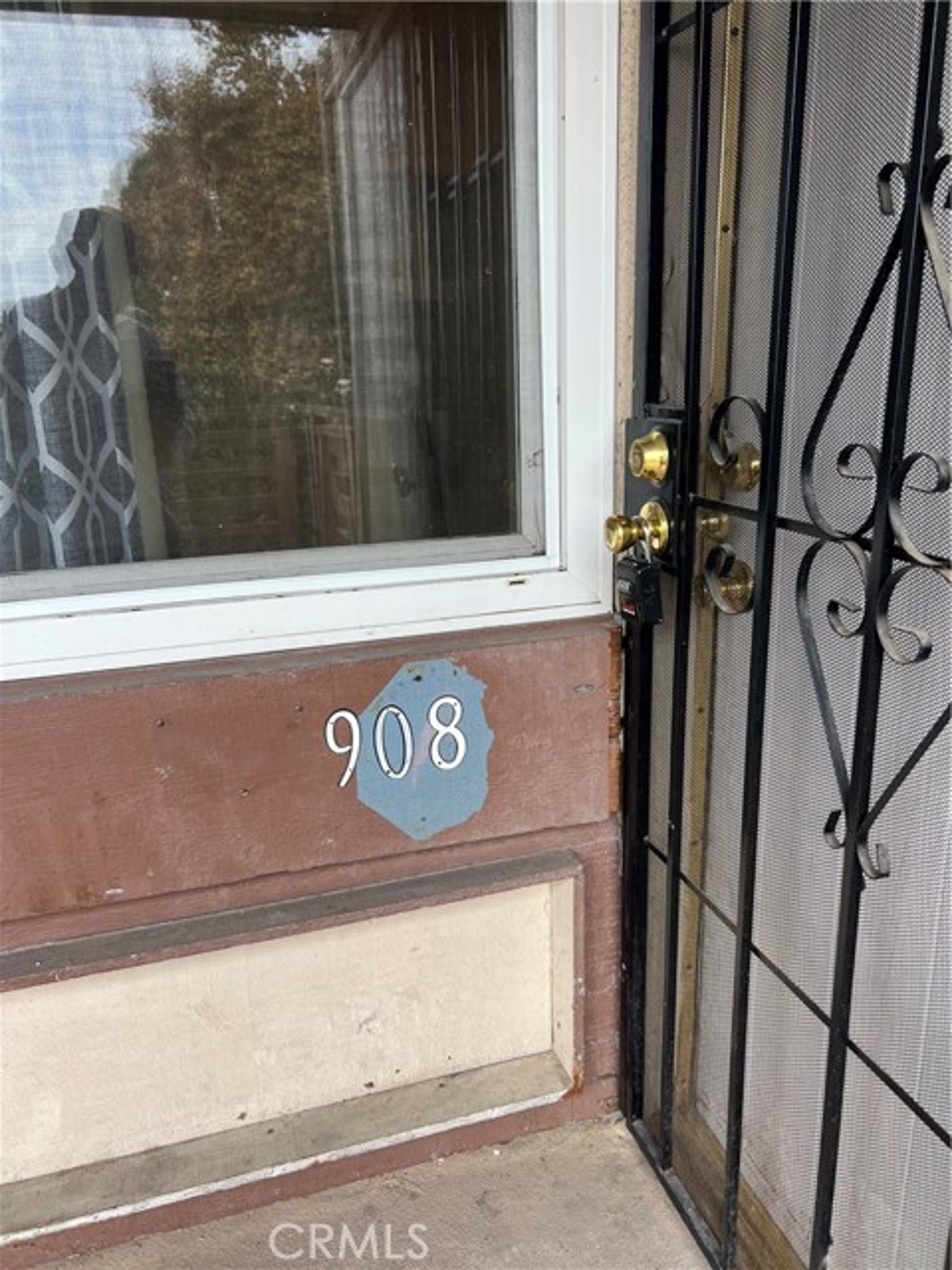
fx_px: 953
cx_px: 476
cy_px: 635
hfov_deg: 53.1
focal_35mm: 26
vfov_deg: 67.3
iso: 40
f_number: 1.5
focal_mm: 5.7
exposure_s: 1/243
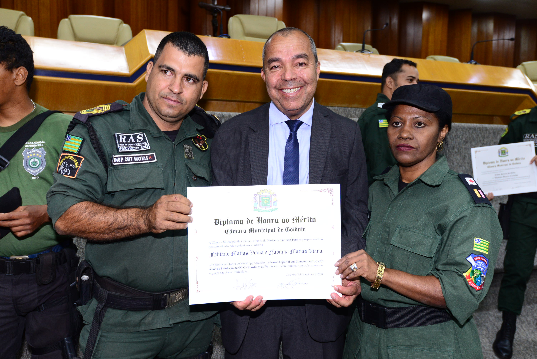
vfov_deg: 37.9
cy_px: 180
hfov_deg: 54.4
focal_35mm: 35
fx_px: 522
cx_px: 268
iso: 1600
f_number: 5.6
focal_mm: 35
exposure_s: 1/60
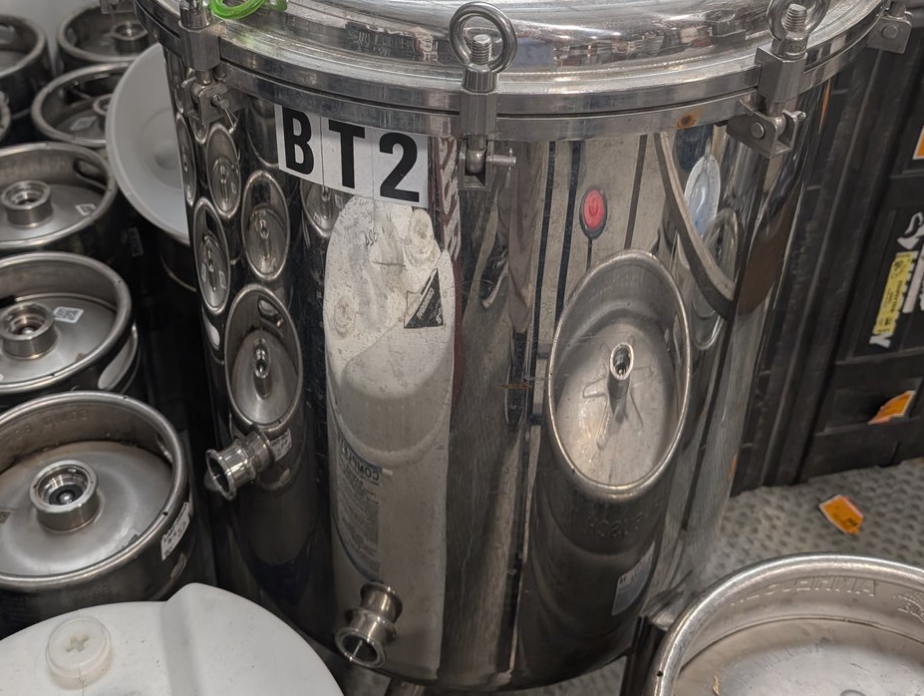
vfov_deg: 36.3
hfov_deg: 47.6
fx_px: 1043
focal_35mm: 39
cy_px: 197
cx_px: 389
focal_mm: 6.9
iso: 71
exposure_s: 1/53.8
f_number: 1.68
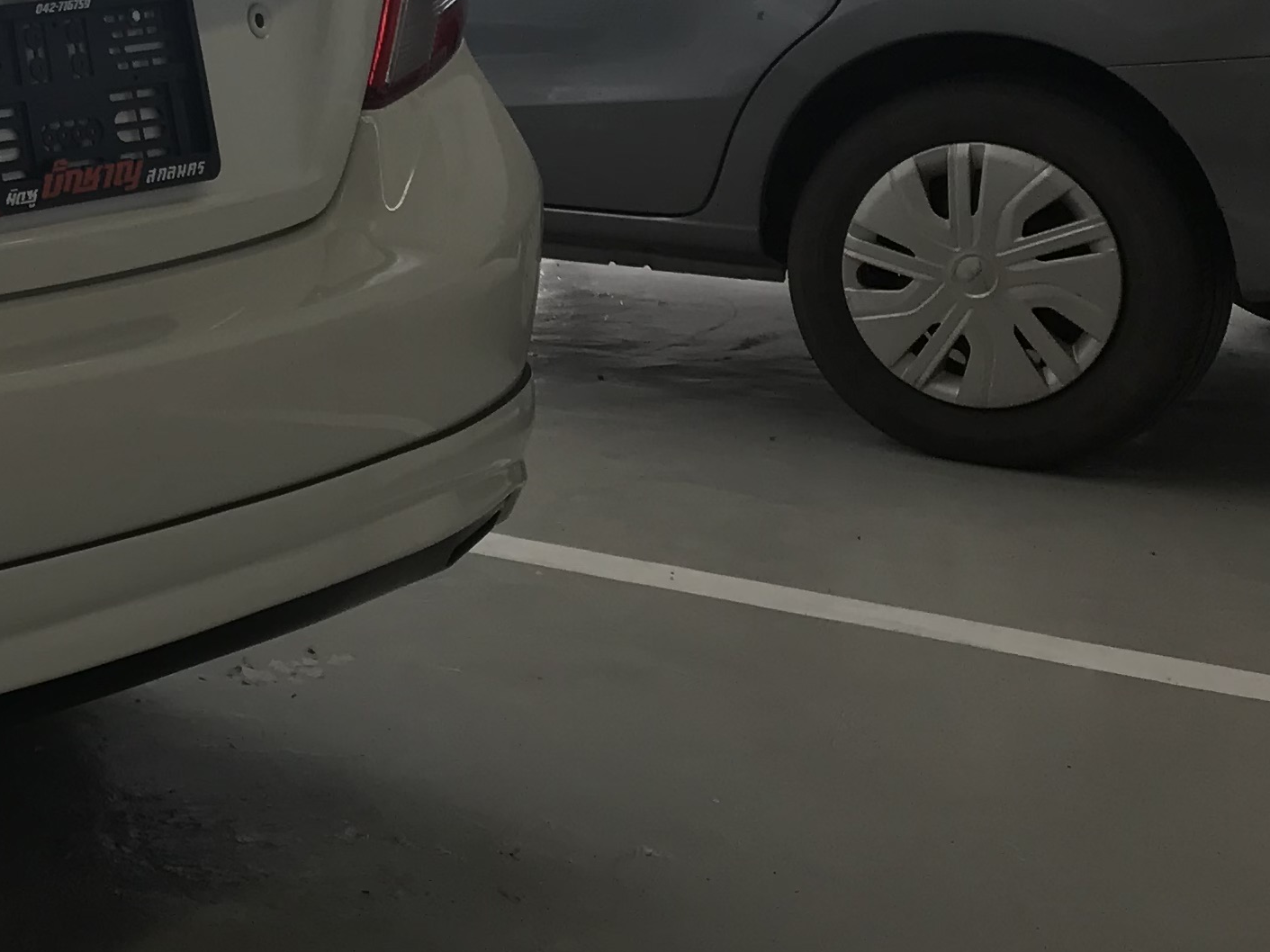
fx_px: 2935
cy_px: 209
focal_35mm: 80
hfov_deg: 21.4
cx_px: -509
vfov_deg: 18.3
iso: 20
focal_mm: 3.99
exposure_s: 1/222
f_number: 1.8
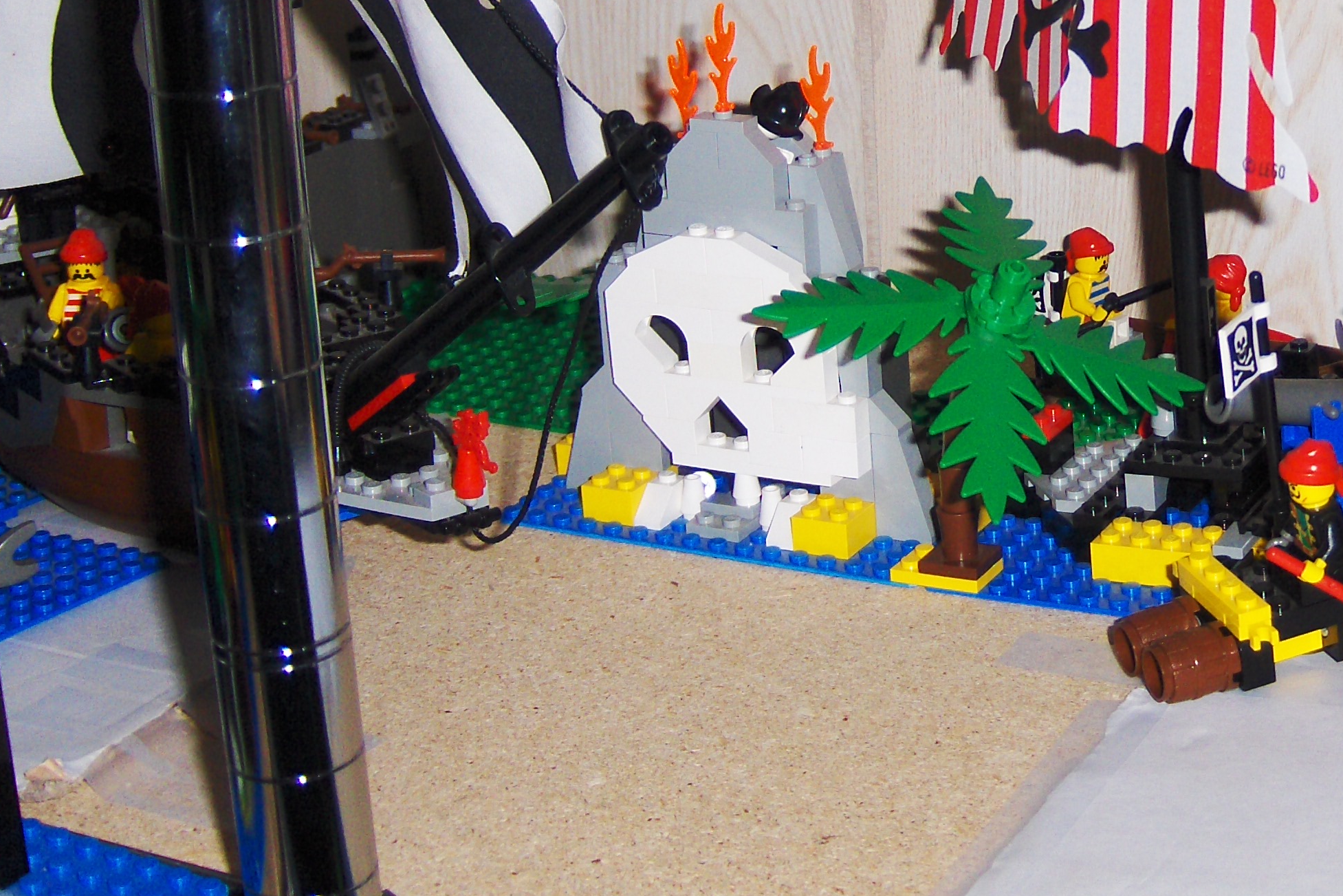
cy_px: 144
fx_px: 2537
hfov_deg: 29.0
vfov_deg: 19.7
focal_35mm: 68
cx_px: 1069
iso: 100
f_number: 2.8
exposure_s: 1/60
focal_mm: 7.5
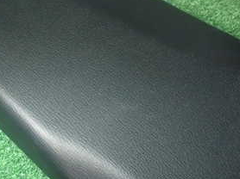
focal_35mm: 54
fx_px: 374
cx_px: 2
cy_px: 30
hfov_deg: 32.8
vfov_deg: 26.4
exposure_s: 1/30
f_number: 5.6
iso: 800
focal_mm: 4.5
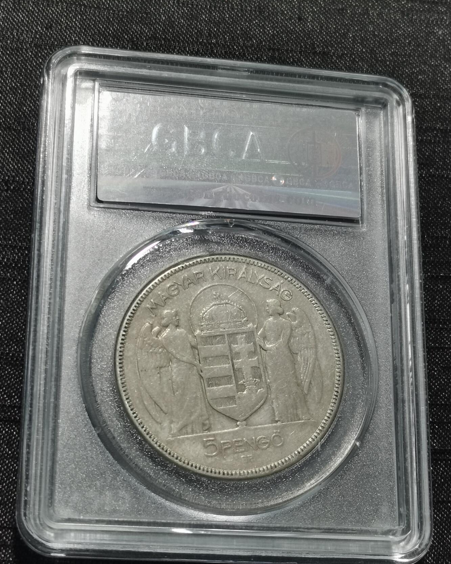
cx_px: 223
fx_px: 1285
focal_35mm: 77
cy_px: 274
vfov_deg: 24.7
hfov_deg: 19.9
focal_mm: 5.58
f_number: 1.8
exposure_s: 1/100
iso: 80
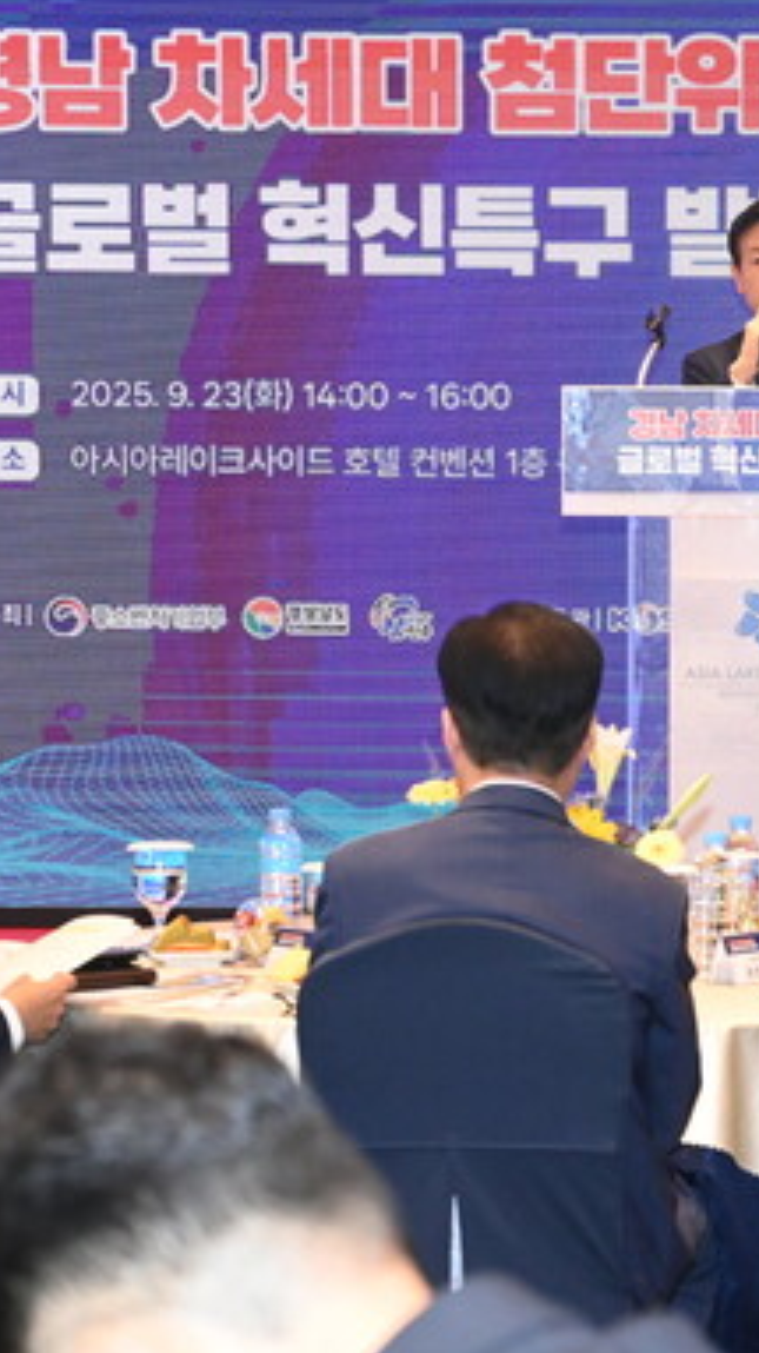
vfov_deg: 13.8
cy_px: 661
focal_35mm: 156
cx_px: 794
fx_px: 5590
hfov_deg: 7.7
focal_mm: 95
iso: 5000
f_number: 10
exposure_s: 1/250
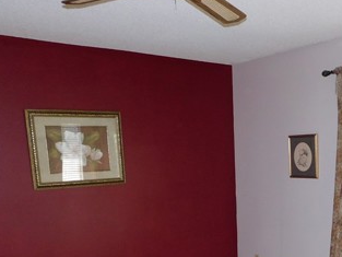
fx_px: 465
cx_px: 275
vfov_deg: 29.1
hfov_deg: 38.8
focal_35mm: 47
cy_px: 249
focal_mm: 4
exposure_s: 1/30
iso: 200
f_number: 3
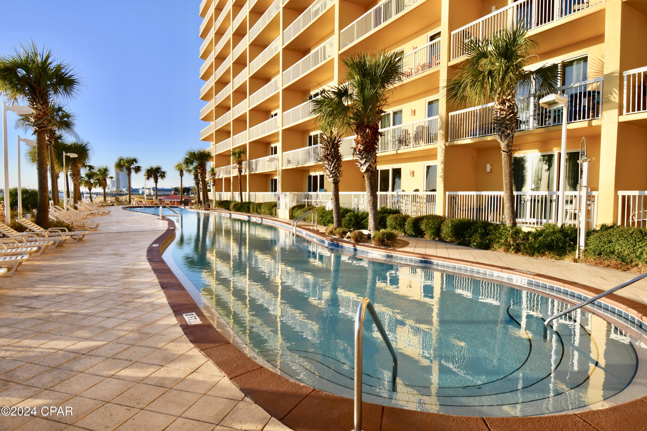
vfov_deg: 64.6
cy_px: 216
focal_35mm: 19
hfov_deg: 86.9
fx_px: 341
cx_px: 324
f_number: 8
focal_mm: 13
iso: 125
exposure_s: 1/250
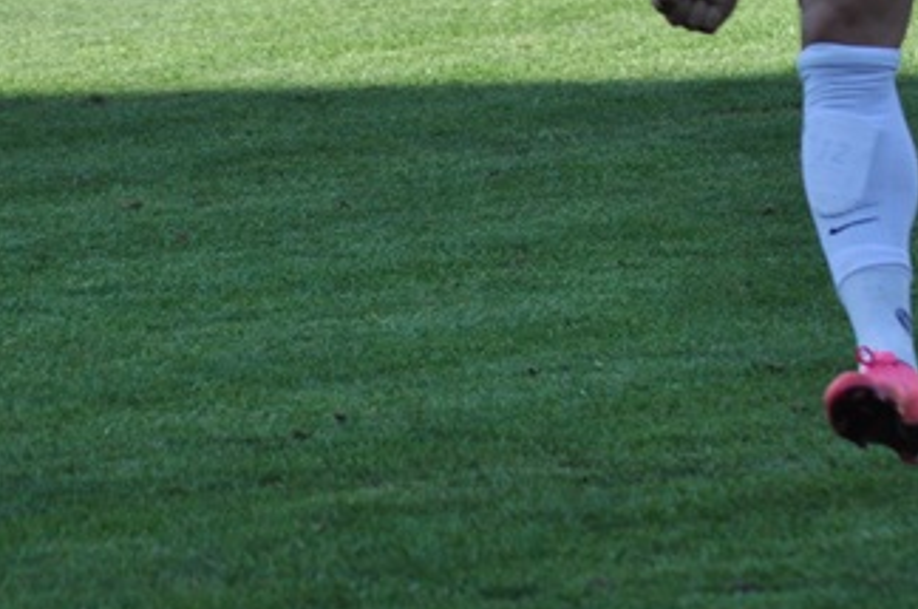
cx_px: 561
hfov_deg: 3.6
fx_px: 14488
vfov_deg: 2.4
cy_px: -91
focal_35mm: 569
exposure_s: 1/1250
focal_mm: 120
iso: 400
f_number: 5
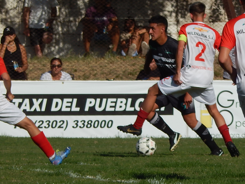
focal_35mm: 878
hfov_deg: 2.3
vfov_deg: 1.7
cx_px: 170
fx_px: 6214
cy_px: 93
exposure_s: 1/1250
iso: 125
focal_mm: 107.1
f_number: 5.8
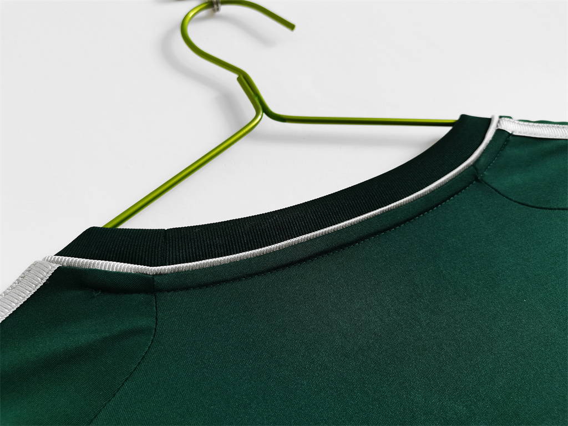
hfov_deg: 67.3
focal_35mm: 26
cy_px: 213
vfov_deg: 53.1
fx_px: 427
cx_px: 284
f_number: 1.8
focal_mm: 5.58
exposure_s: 1/50
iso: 200
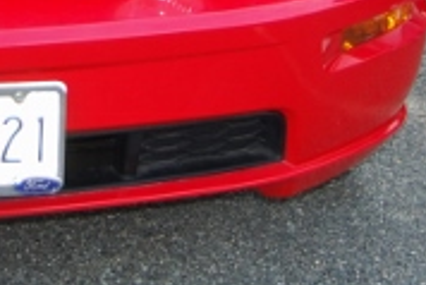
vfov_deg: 8.0
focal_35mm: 162
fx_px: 1919
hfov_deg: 12.5
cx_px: 5
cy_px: -345
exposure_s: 1/100
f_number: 4
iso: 200
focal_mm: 24
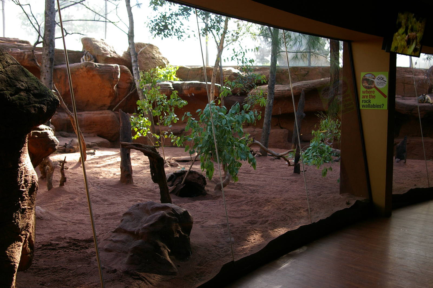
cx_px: 216
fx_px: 505
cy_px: 144
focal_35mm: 42
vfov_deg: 31.8
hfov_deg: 46.4
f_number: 4.5
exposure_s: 1/60
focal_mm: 28
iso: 400
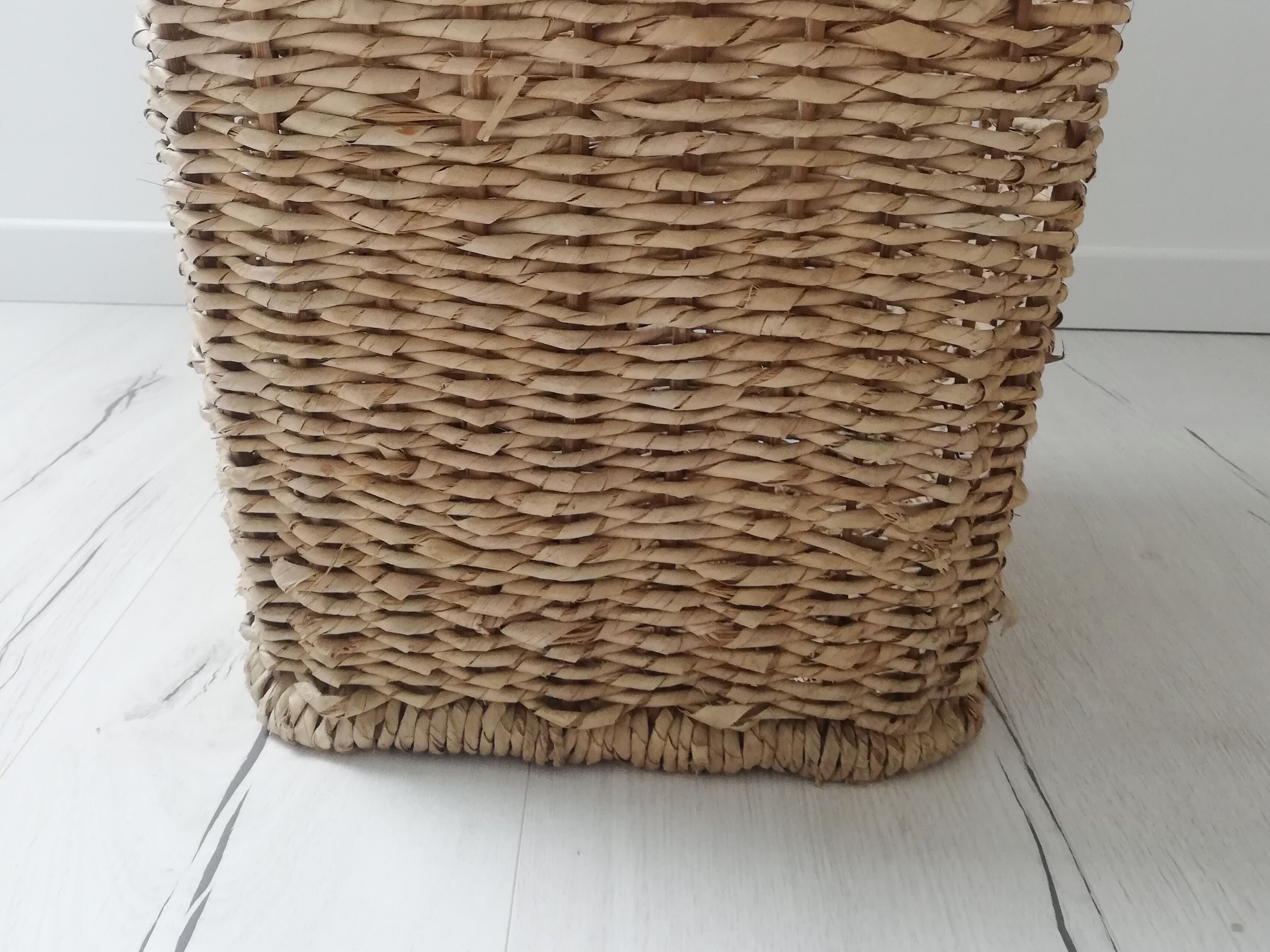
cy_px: 272
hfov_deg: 52.6
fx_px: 1284
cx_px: 635
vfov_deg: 39.9
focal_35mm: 35
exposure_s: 1/33.3
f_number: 2.2
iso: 200
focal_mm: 3.81
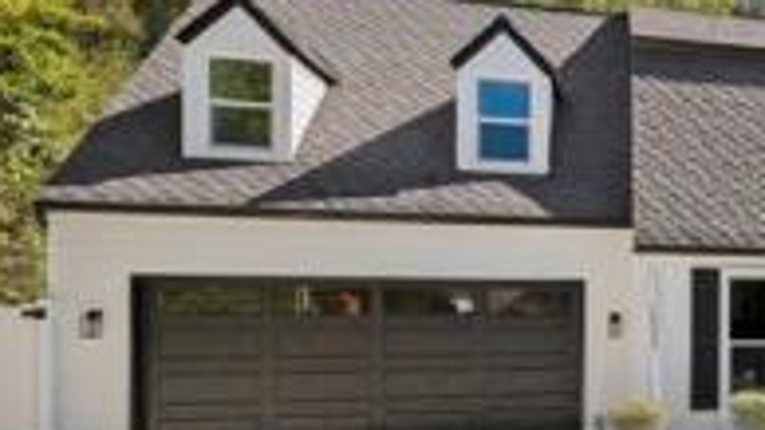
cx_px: 866
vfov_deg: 30.0
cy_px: 316
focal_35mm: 39
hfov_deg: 40.3
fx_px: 791
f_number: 9
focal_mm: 16
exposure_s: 1/40
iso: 80
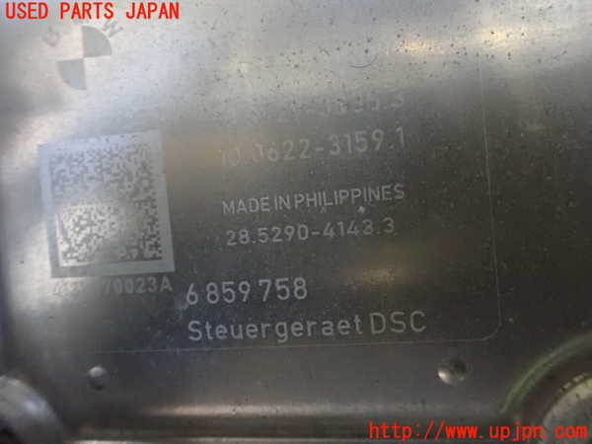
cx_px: 296
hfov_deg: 60.0
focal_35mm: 30
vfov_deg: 46.8
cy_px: 222
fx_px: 513
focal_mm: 5.4
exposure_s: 1/25
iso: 1600
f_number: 2.3
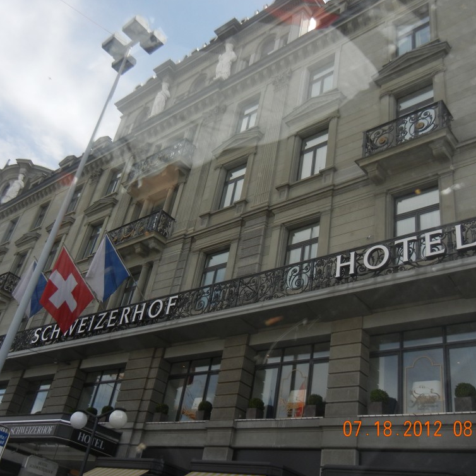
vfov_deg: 46.0
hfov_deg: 46.0
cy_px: 237
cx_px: 218
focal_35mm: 36
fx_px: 560
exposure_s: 1/967
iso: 160
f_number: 3.5
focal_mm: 5.4
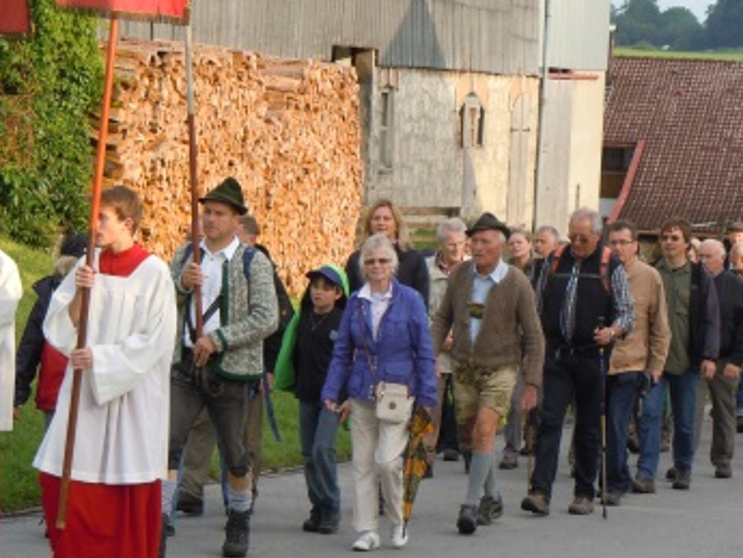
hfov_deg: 14.2
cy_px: 331
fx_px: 2985
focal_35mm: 139
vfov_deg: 10.7
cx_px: 431
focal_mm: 18.3
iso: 100
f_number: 4.5
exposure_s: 1/160
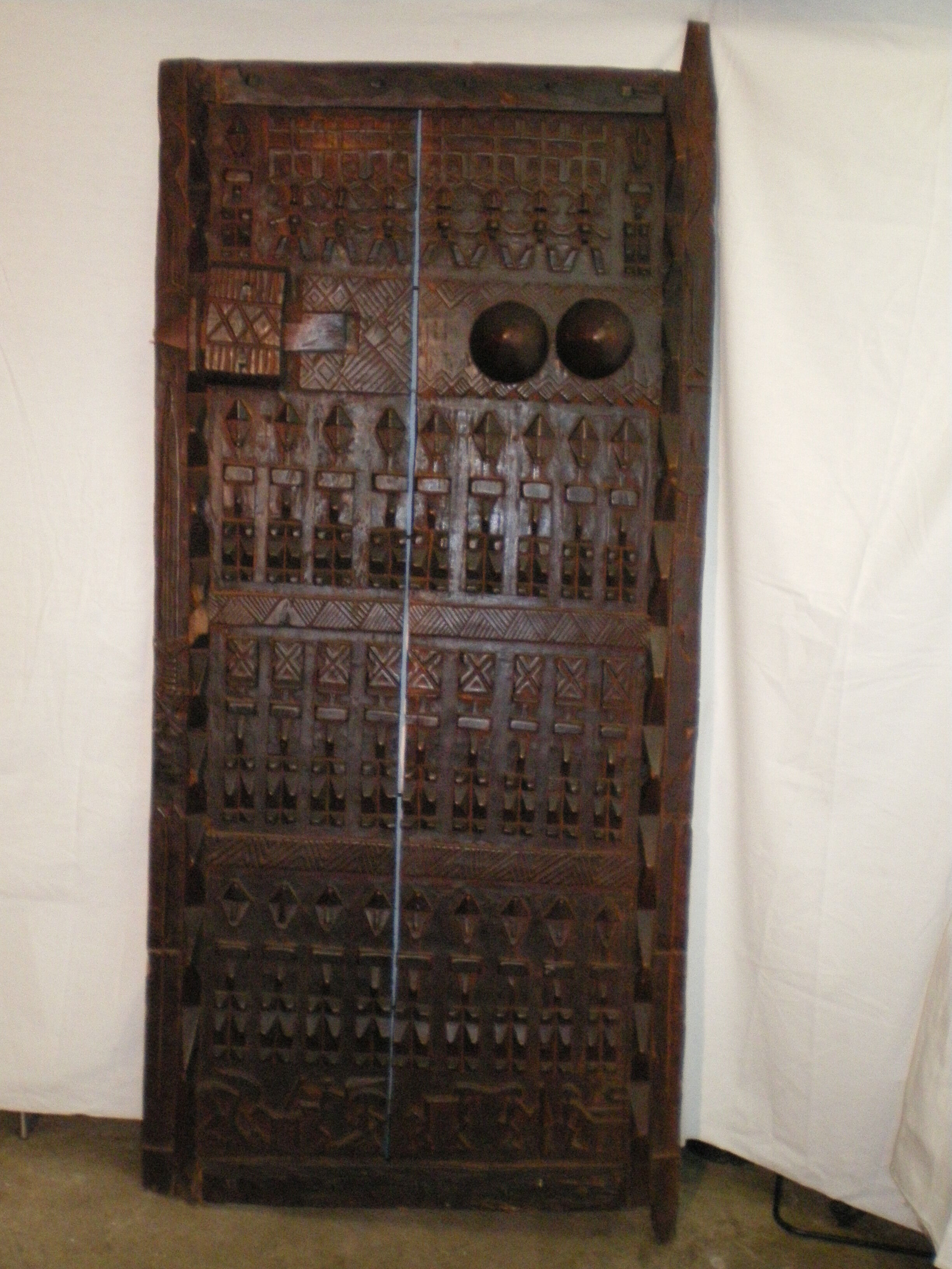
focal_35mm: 42
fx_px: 1540
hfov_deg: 34.3
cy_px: 634
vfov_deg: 44.8
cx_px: 476
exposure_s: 1/50
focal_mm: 7.4
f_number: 3.5
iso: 800
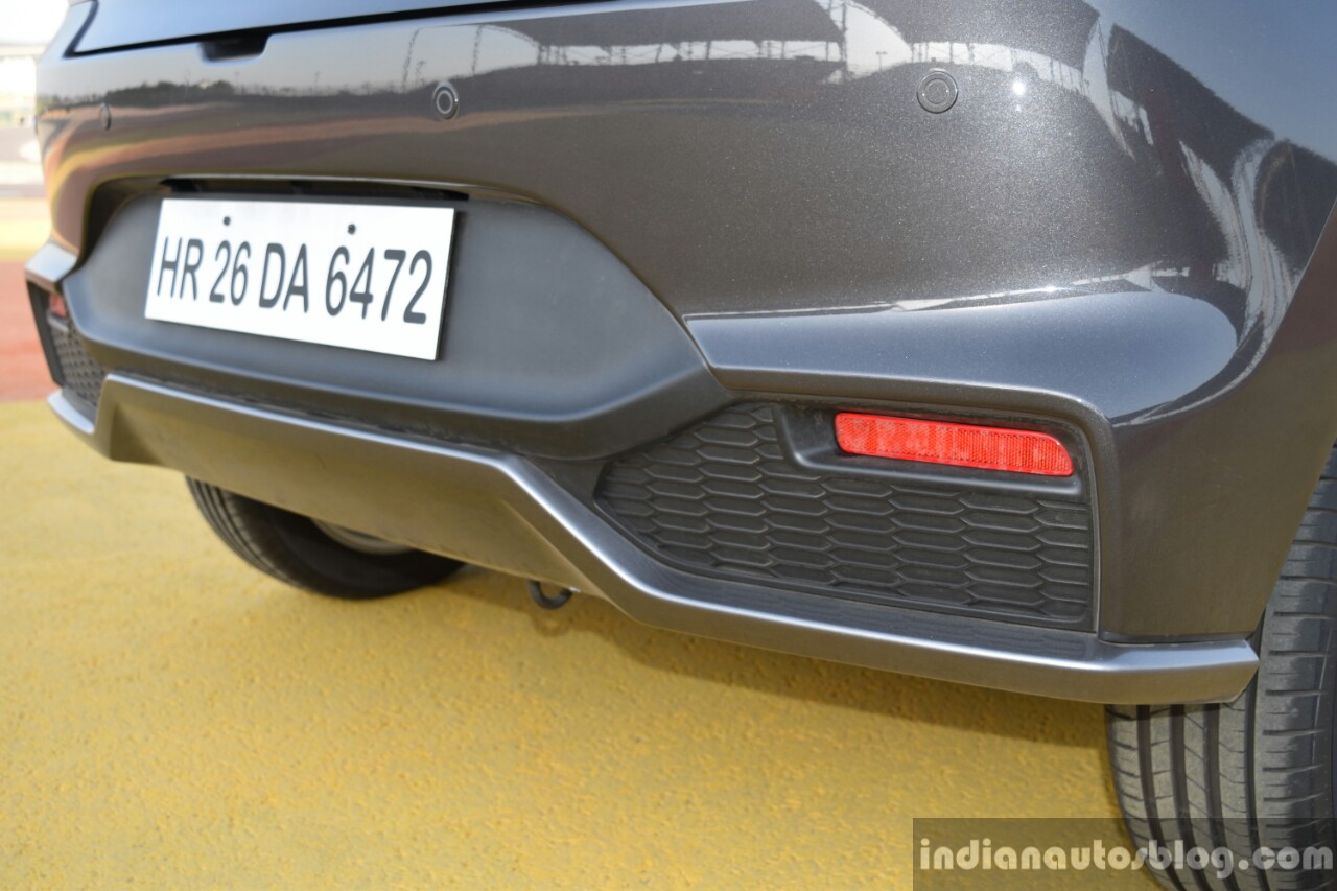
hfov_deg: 47.9
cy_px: 446
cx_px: 668
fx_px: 1504
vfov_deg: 33.0
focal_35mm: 40
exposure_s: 1/125
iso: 100
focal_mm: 27
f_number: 5.6
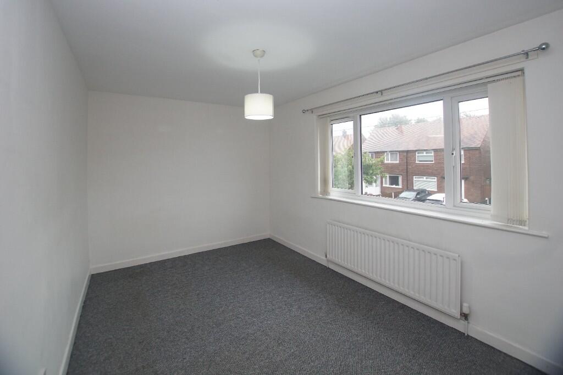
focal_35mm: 15
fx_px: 235
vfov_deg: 77.3
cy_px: 188
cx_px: 282
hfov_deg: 100.4
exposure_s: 1/160
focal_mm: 10
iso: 1000
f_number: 4
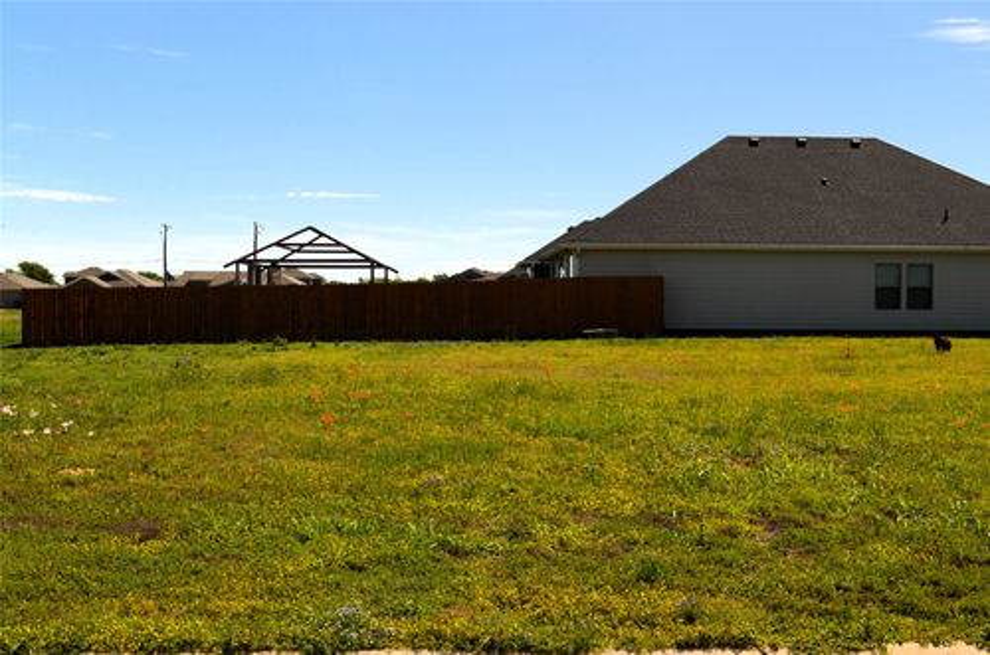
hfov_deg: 46.5
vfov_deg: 31.7
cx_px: 495
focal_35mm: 42
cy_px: 328
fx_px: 1152
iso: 100
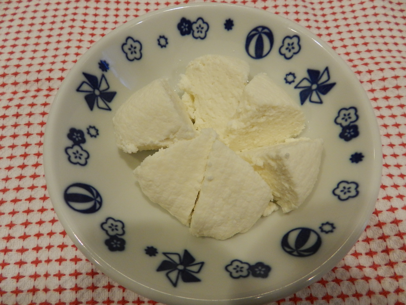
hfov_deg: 73.9
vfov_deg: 58.9
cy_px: 152
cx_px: 203
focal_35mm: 23
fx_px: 270
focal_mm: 4
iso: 400
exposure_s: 1/30
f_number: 3.4
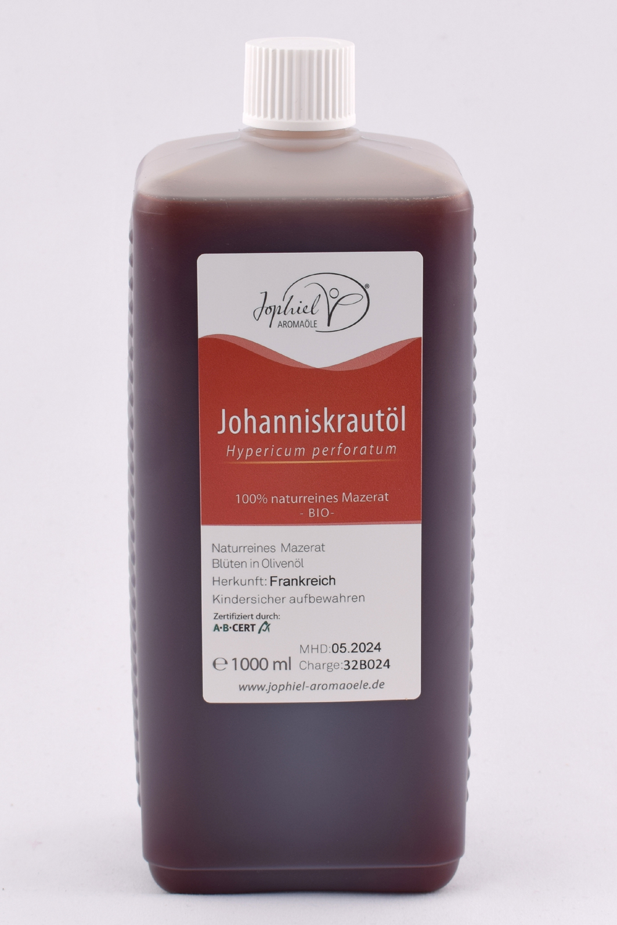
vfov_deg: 31.9
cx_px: 308
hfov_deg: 21.6
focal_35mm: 63
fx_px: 1620
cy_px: 462
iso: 100
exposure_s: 1/100
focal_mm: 42
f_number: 9
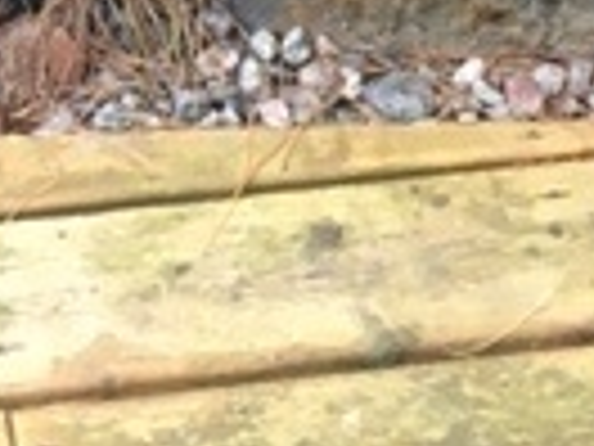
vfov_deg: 9.4
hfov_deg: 13.8
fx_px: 2420
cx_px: 14
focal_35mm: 141
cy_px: -608
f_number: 2.2
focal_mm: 4.15
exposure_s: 1/30
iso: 64
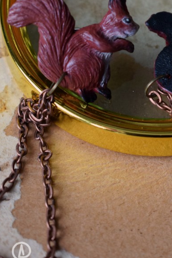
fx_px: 953
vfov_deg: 15.3
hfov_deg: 10.3
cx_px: 157
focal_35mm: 133
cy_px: 64
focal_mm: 45
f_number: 5
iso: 720
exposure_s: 1/60
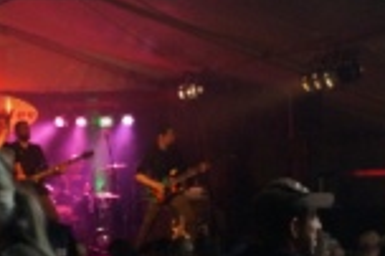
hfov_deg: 11.6
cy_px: 127
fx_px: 1891
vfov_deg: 7.7
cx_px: 137
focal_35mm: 177
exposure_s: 1/80
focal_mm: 40
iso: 3200
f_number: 4
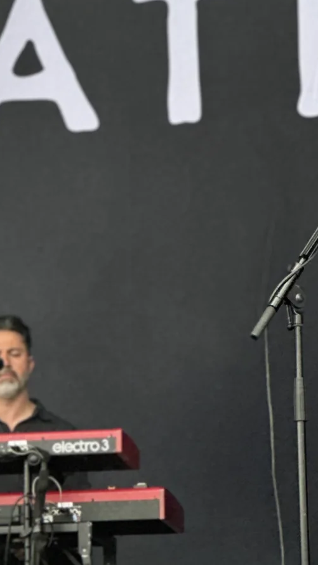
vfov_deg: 8.9
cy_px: 96
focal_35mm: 241
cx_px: -67
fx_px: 3614
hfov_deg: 5.0
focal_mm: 9
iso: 80
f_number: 2.8
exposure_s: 1/120
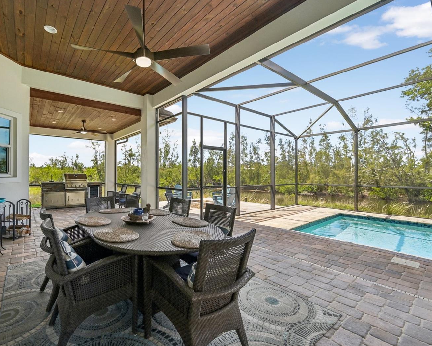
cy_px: 173
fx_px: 205
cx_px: 175
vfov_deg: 80.4
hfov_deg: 92.0
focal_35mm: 16
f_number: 8
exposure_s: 1/160
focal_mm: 14
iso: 400
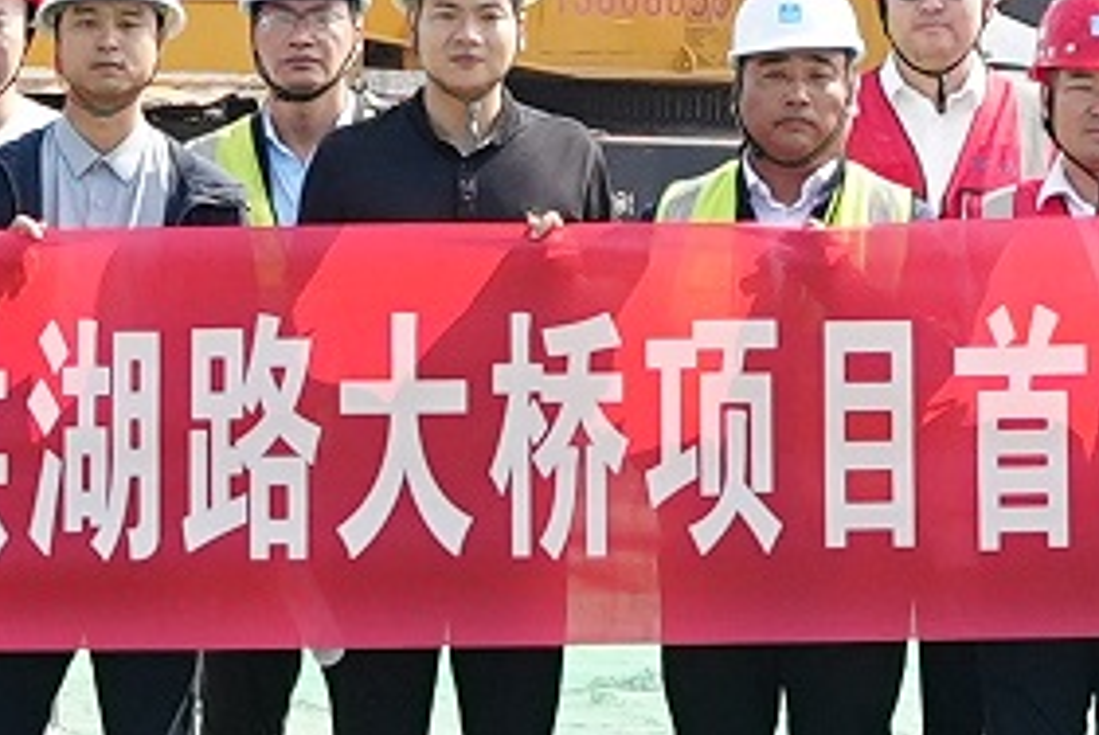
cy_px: -586
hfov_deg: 11.6
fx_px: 5409
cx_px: 857
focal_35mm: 177
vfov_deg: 7.5
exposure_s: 1/8000
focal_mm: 24
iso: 800
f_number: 2.8
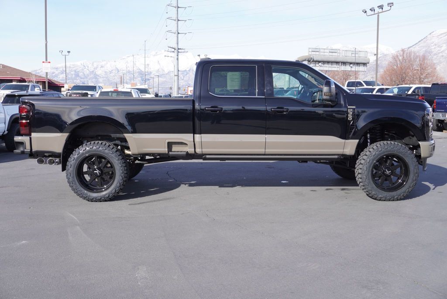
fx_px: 485
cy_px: 150
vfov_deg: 34.3
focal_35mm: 39
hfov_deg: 49.5
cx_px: 224
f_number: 7.1
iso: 100
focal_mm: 26
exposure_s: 1/160
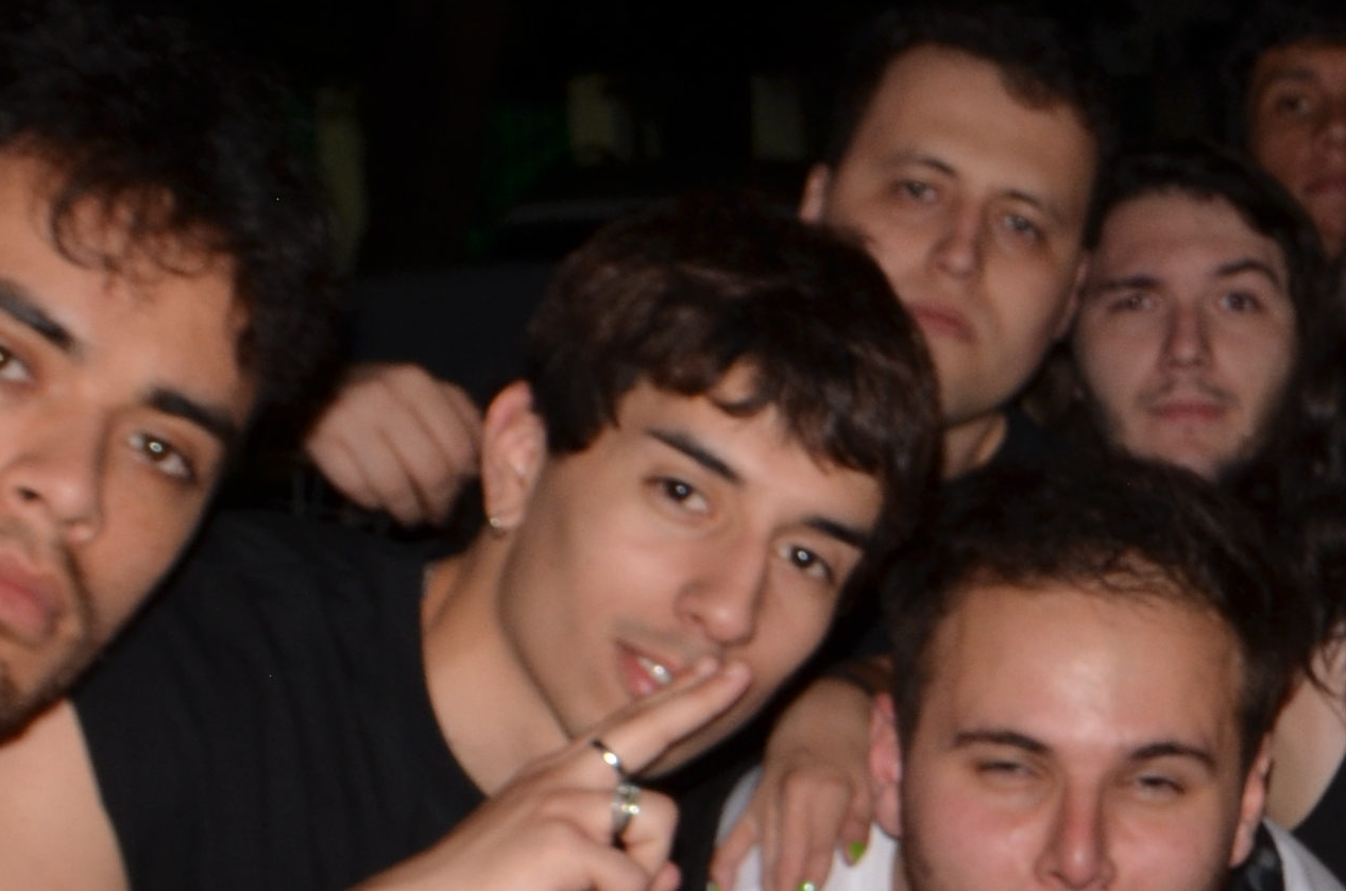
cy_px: 1133
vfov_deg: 12.6
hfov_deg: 19.0
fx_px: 3917
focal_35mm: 105
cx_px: 1322
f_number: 9
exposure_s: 1/10
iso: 250
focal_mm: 18
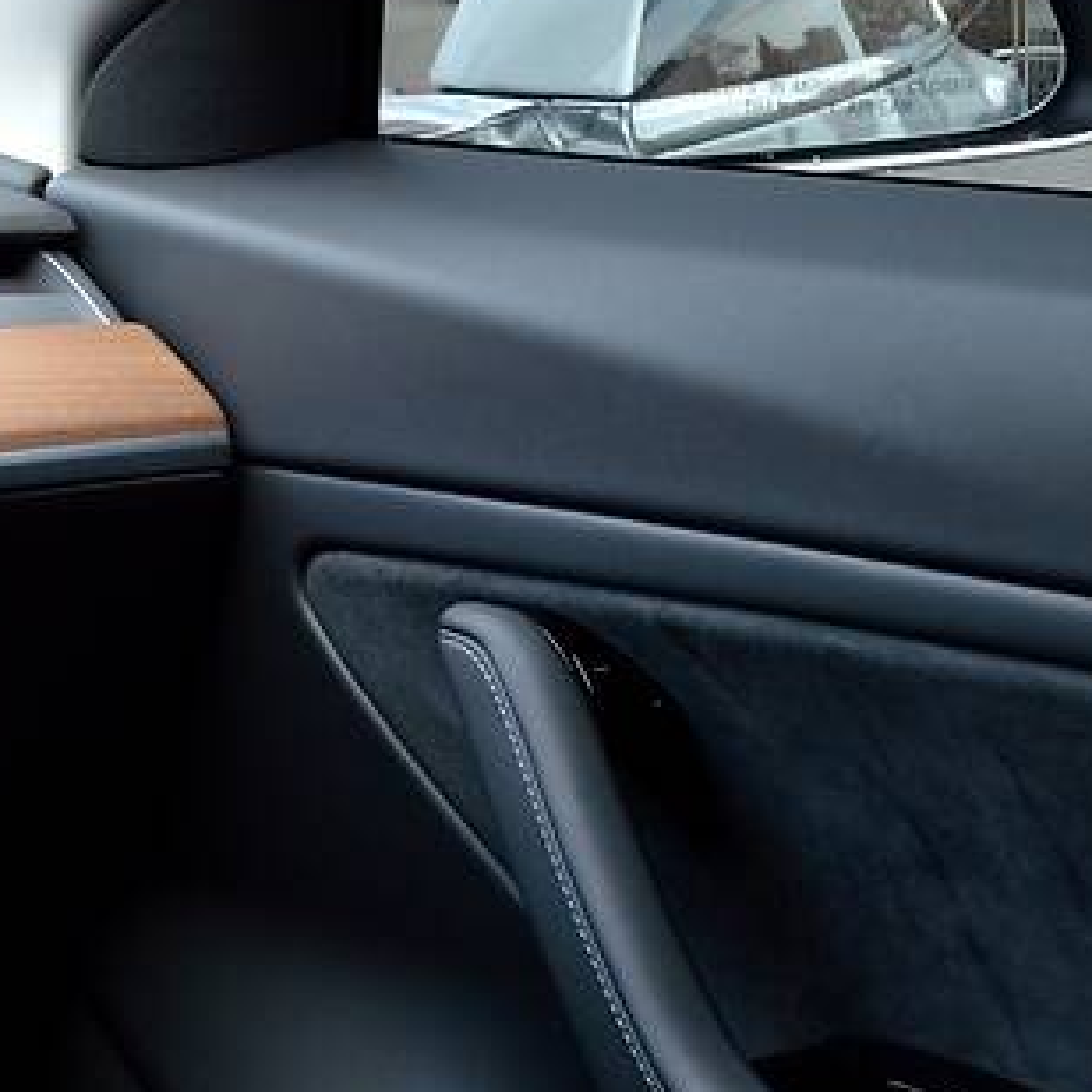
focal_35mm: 99
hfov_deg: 17.2
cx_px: 11
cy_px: 322
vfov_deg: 17.5
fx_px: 3533
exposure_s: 1/125
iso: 400
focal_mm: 30
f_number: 5.6
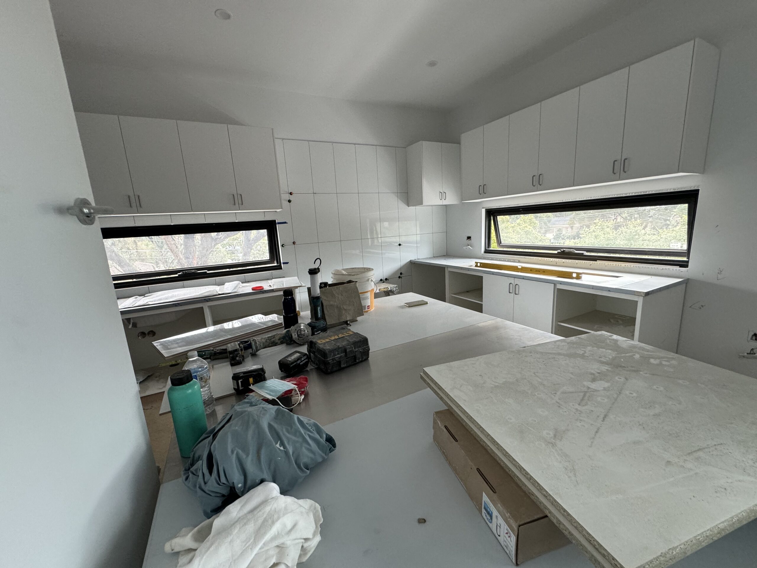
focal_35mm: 14
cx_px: 378
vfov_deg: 85.7
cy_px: 284
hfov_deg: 102.1
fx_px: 306
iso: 200
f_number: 2.2
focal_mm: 2.22
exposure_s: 1/99
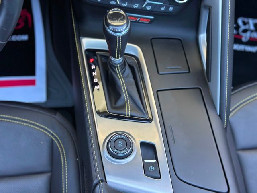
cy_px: 96
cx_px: 128
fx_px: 356
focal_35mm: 48
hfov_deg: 39.7
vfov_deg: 30.3
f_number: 1.78
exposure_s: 1/121
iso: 80
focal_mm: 6.86
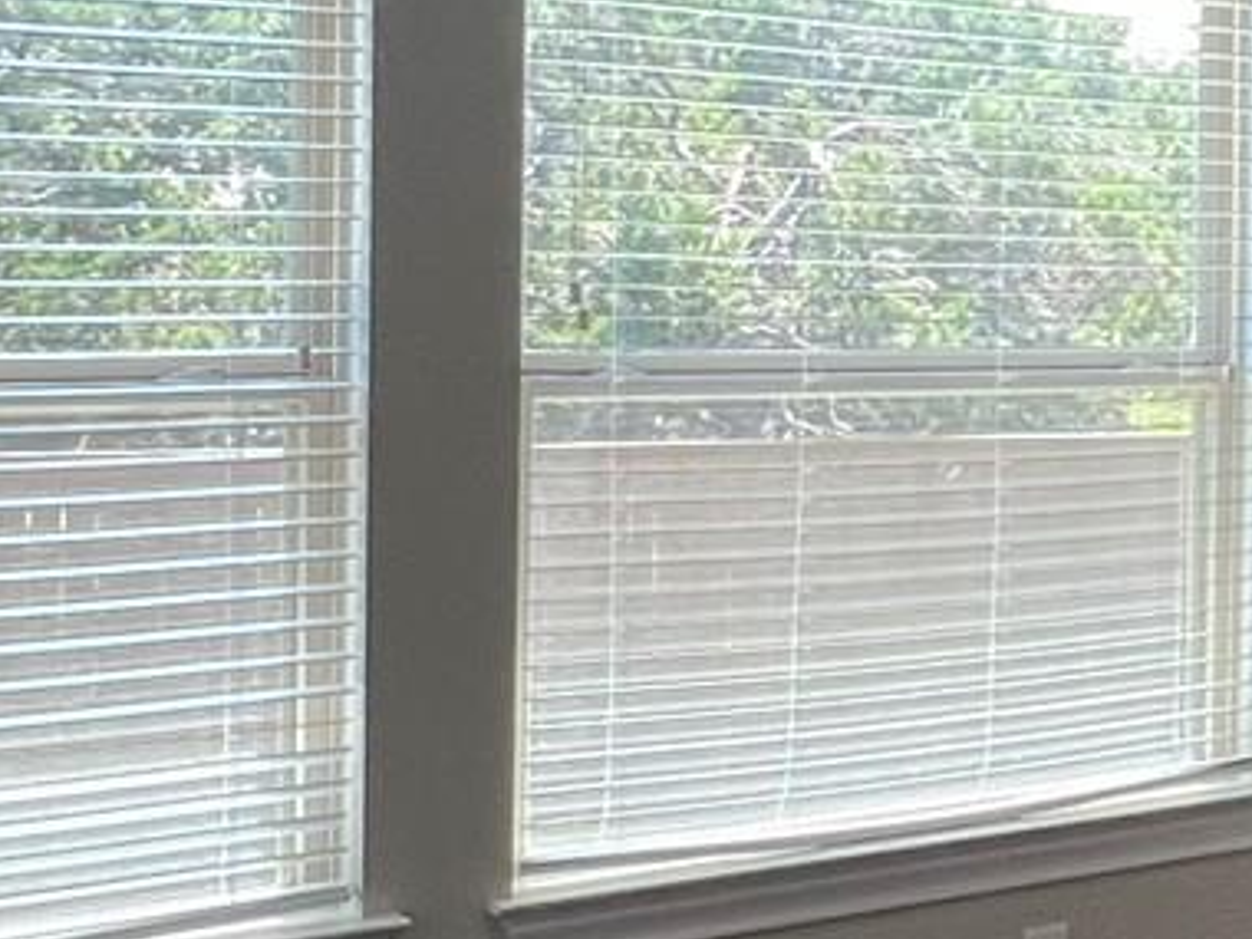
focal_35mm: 70
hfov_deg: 20.6
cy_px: 277
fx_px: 2532
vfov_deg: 20.9
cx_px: 2181
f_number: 1.8
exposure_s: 1/120
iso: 100
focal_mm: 1.57
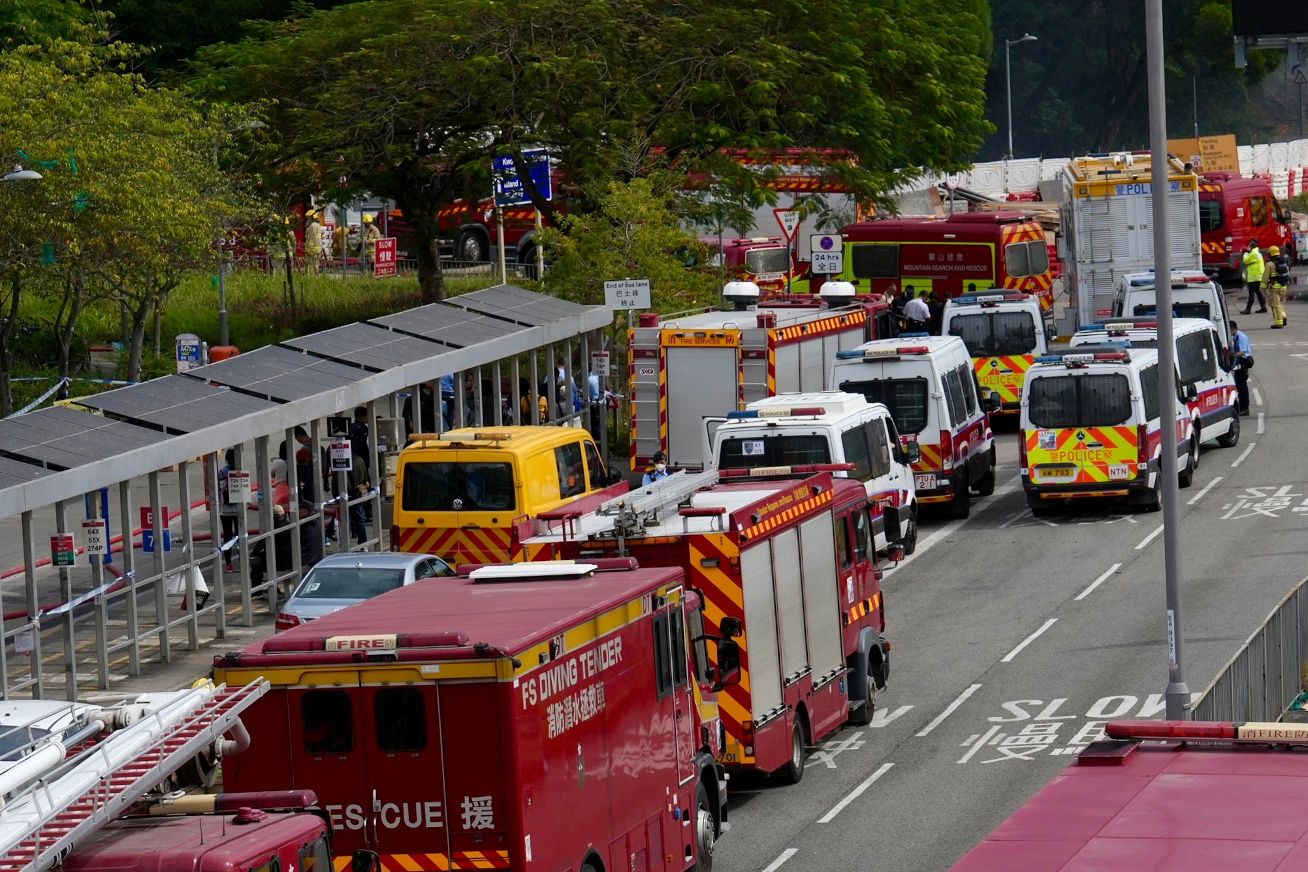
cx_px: 997
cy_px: 745
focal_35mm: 145
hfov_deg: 14.1
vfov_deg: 9.4
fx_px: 5268
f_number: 5.6
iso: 320
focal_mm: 70
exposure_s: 1/2500
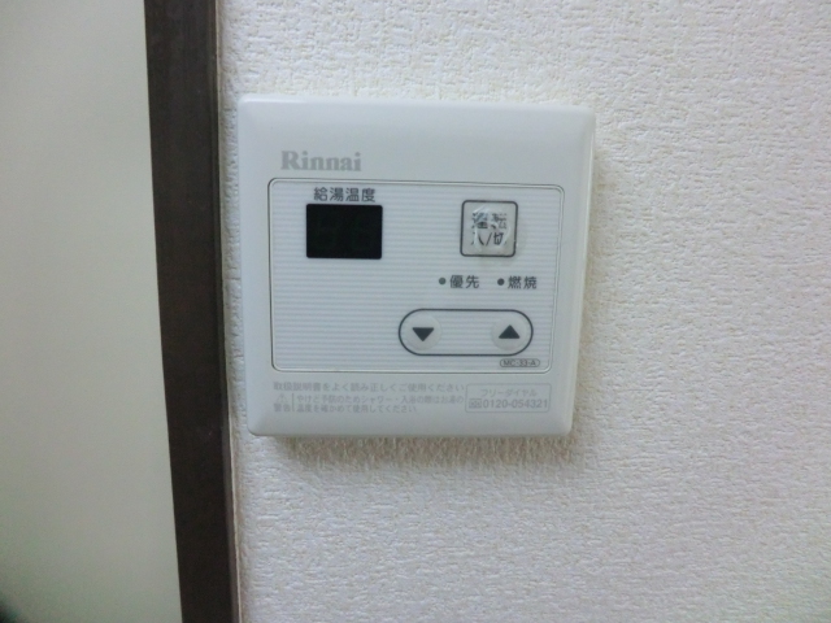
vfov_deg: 56.8
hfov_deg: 71.6
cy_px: 312
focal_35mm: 24
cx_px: 416
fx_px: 576
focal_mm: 4.3
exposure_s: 1/60
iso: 500
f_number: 3.2
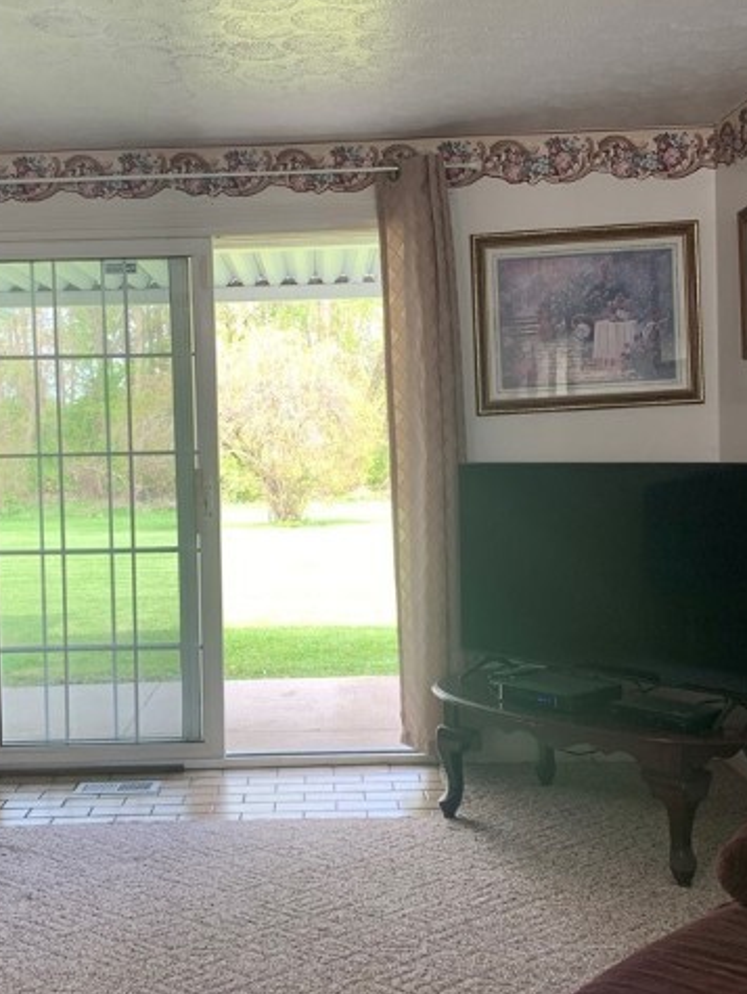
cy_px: 509
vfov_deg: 44.8
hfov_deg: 34.2
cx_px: 270
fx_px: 1207
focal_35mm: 42
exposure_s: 1/120
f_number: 1.8
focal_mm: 4.25
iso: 64
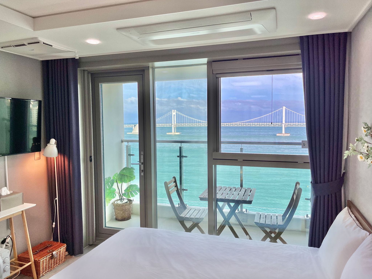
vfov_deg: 53.1
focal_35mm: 26
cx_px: 186
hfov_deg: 67.3
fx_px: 279
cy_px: 140
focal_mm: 5.1
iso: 50
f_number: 1.6
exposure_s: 1/701
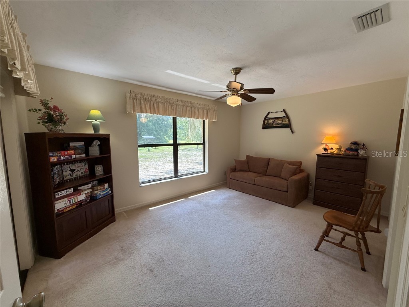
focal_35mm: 14
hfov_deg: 102.1
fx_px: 165
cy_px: 154
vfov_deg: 85.7
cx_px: 204
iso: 80
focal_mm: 2.22
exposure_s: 1/120
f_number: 2.2
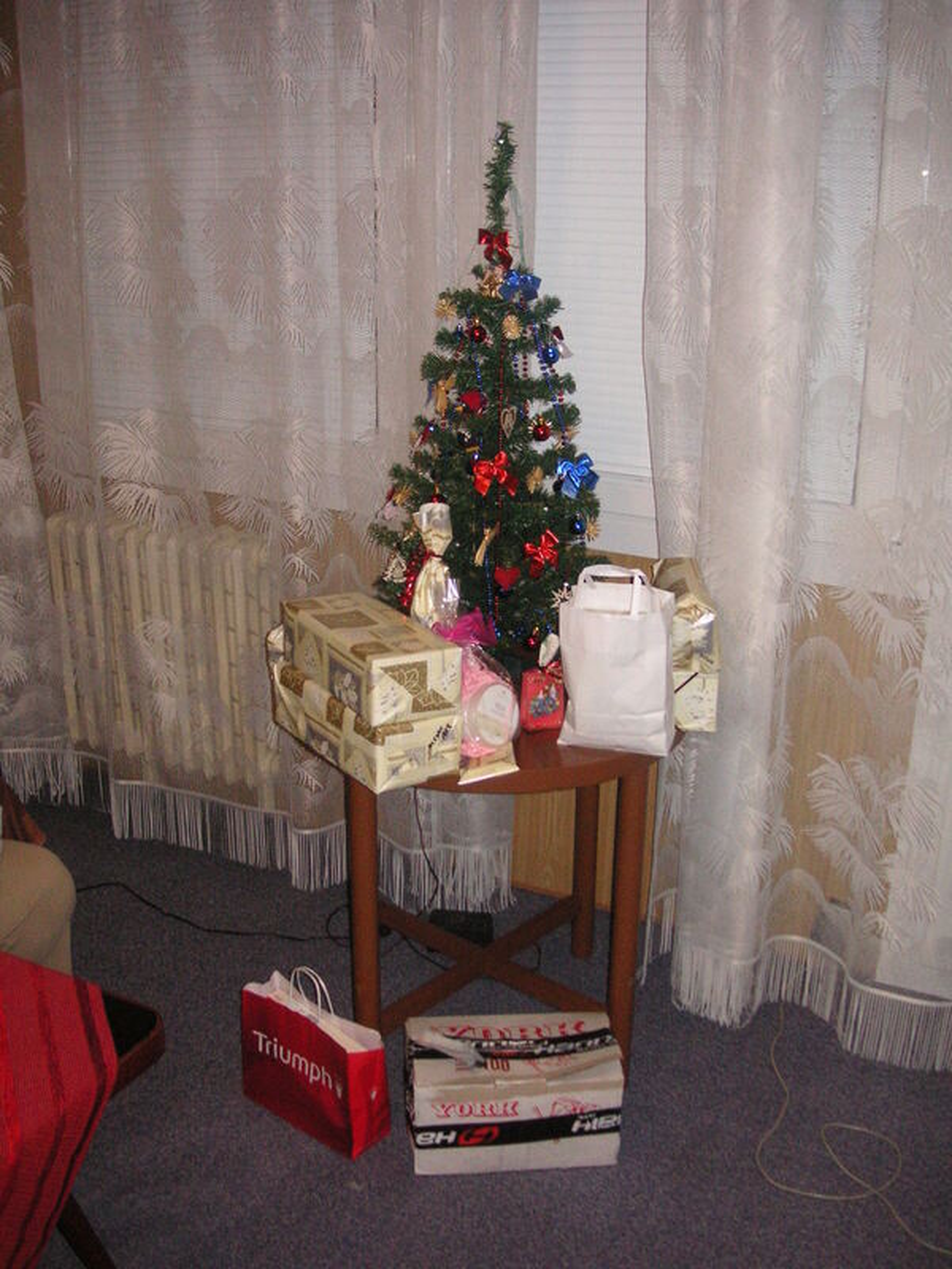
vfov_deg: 50.1
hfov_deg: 38.7
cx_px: 476
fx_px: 1357
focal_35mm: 37
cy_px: 634
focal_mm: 6.1
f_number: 2.8
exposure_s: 1/45
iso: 160
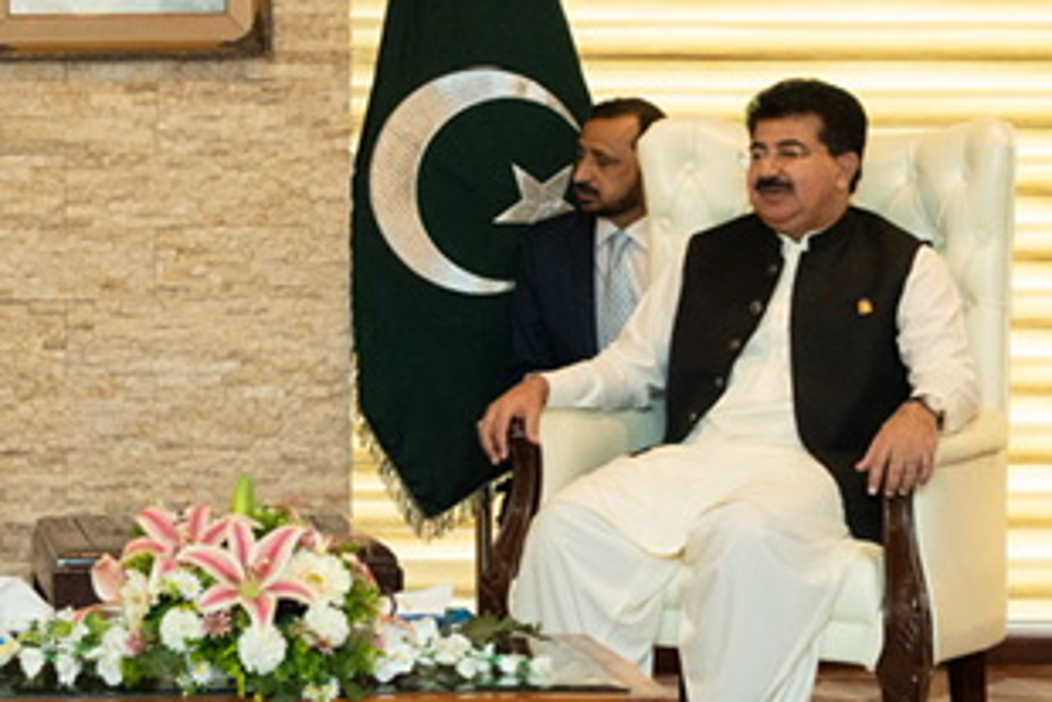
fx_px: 2894
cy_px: 205
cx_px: 163
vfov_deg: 13.8
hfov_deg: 20.3
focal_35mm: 99
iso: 3200
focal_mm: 48
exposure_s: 1/200
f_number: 5.6
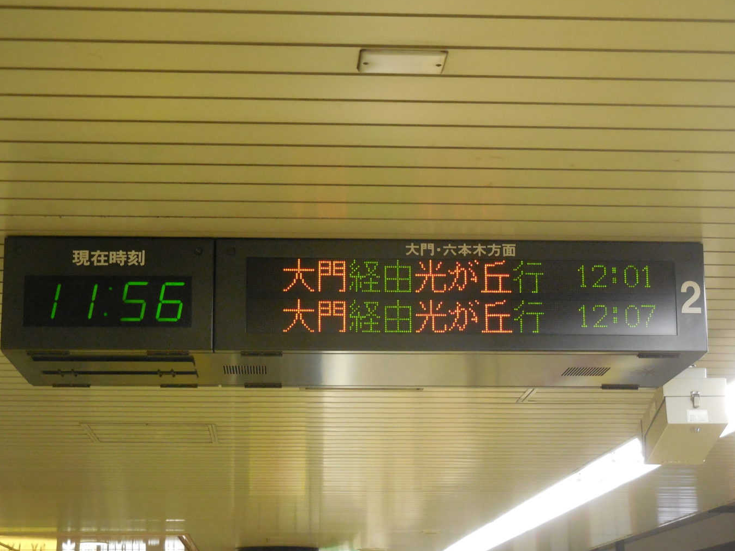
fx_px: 1507
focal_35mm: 71
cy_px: 276
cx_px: 368
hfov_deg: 27.4
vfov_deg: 20.7
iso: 800
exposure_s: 1/40
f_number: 4.7
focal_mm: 12.6
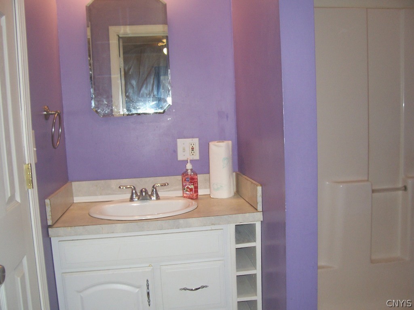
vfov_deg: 41.8
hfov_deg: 54.0
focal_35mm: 34
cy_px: 155
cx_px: 207
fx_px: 407
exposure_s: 1/60
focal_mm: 5.6
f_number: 2.7
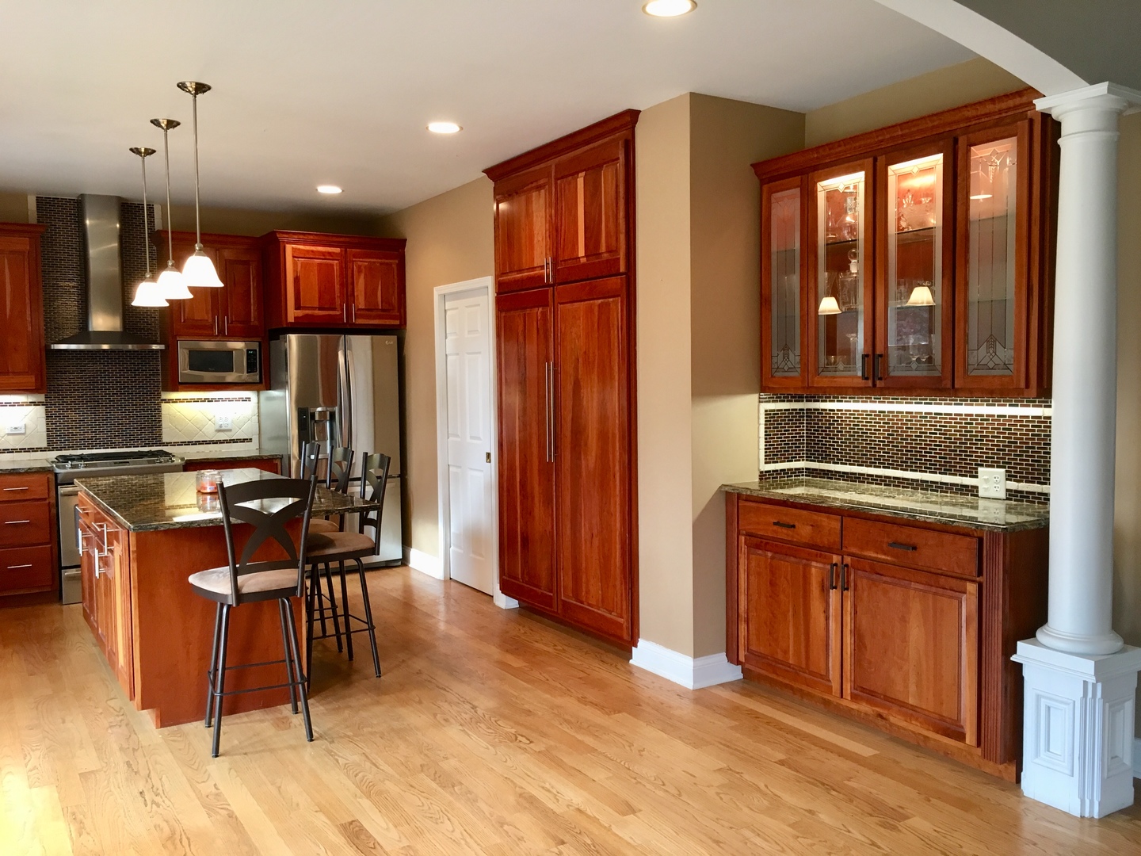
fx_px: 956
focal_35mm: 29
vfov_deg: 48.2
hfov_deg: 61.7
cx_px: 570
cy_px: 428
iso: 80
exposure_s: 1/30
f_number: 2.2
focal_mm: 4.15
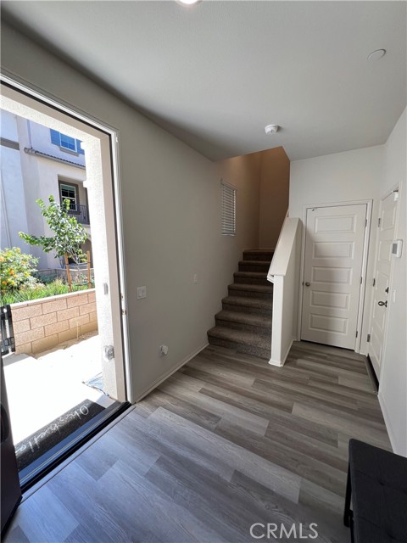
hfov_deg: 89.9
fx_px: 204
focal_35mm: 13
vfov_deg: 106.2
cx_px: 204
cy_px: 272
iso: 50
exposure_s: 1/99
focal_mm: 1.57
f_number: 1.8
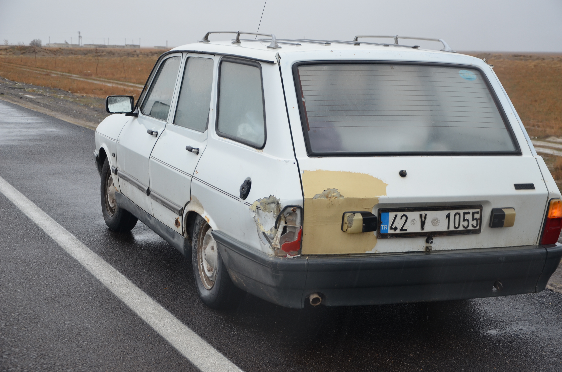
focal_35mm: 68
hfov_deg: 29.9
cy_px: 186
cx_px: 281
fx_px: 1052
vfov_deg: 20.1
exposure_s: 1/100
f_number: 4.8
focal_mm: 45
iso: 400
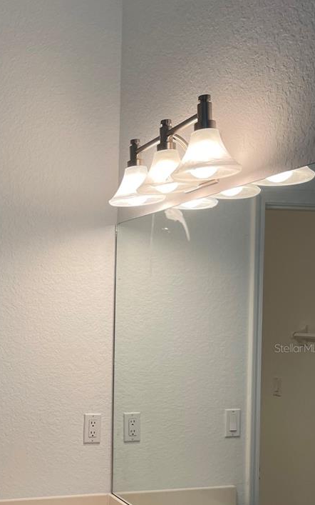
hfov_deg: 27.1
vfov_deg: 43.6
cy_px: 348
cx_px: 4
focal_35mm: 45
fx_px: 618
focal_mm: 5.1
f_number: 1.6
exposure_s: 1/120
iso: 125
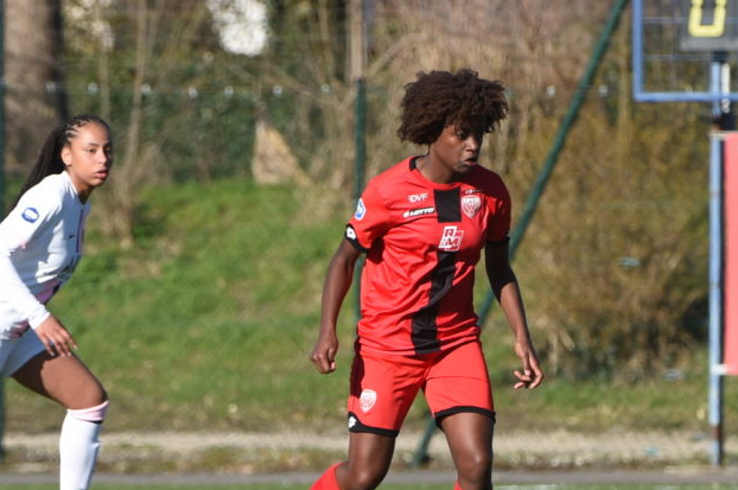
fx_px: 13492
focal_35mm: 659
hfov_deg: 3.1
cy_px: 273
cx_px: 376
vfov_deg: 2.1
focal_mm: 400
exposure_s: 1/1000
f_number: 7.1
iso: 400
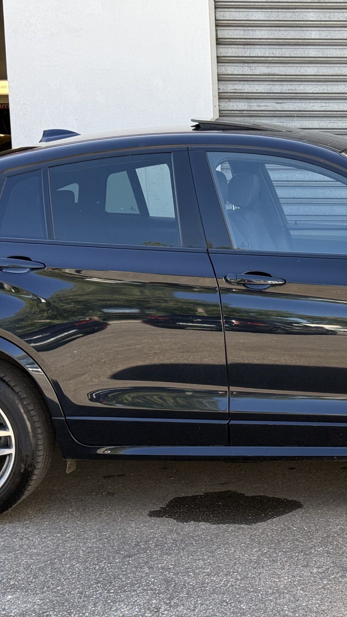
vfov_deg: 30.1
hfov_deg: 16.5
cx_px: 412
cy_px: 308
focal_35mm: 70
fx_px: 1145
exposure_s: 1/769
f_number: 1.78
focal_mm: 6.76
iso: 64
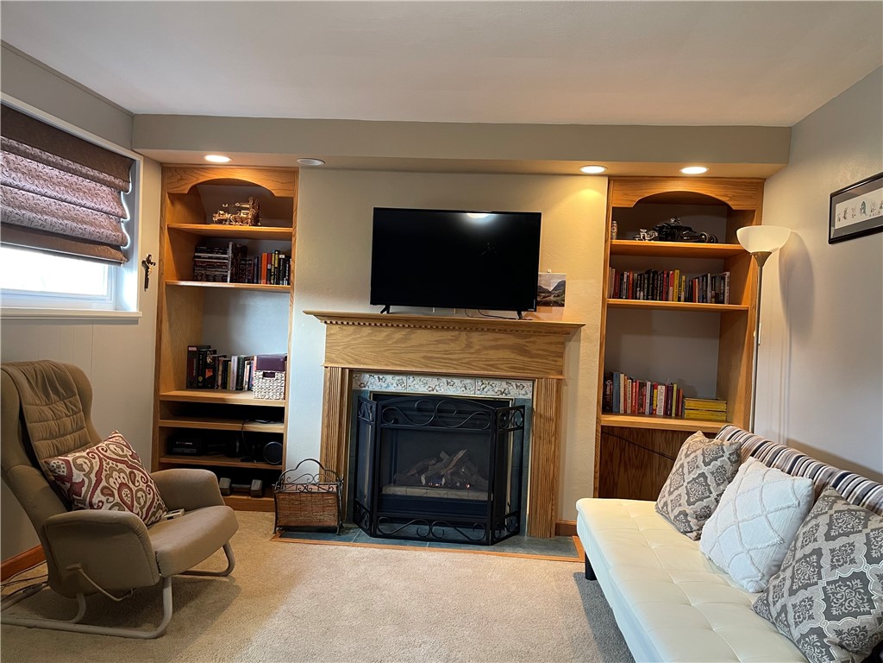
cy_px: 332
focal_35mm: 25
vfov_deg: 54.9
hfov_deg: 69.4
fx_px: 638
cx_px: 442
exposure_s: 1/60
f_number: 1.6
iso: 250
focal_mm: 5.1
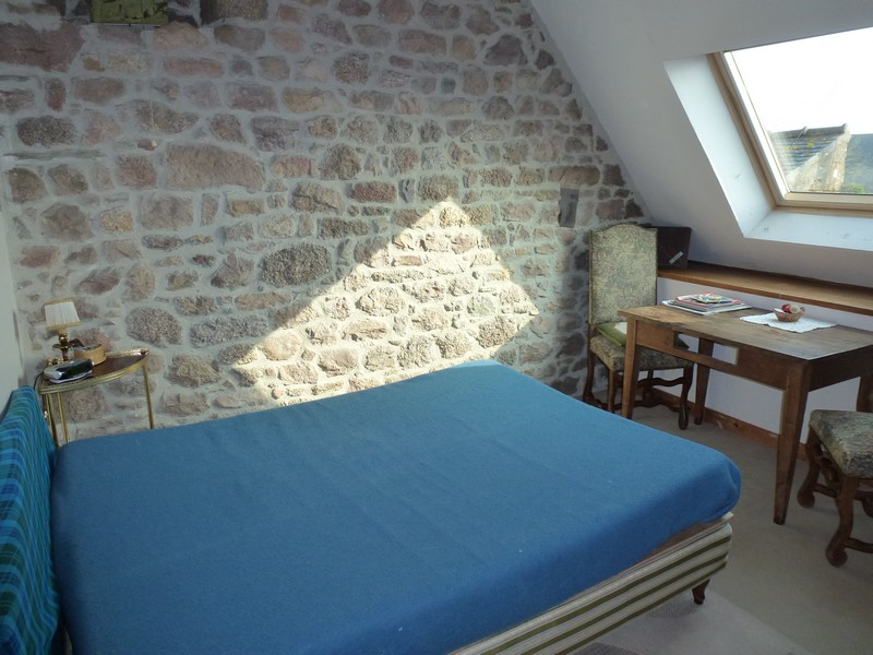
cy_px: 328
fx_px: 630
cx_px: 436
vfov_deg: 54.9
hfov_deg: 69.4
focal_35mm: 25
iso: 160
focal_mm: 4.3
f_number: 3.3
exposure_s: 1/125
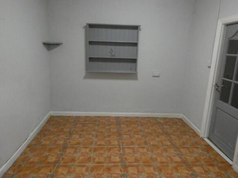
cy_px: 89
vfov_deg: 54.9
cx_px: 119
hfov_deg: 69.4
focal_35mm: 25
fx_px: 172
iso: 1250
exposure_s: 1/125
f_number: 3
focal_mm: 4.4
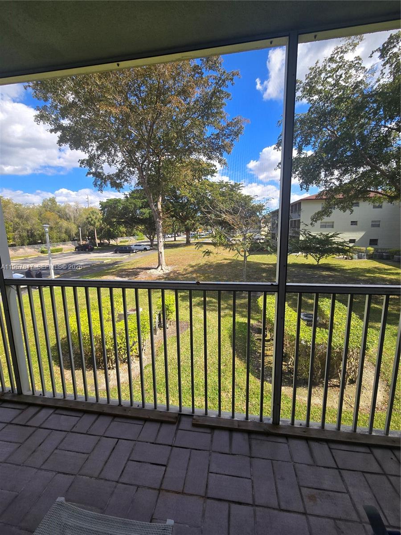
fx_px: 201
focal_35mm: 13
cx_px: 200
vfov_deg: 106.2
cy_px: 268
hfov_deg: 89.9
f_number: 2.2
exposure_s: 1/682
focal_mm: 2.2
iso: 50
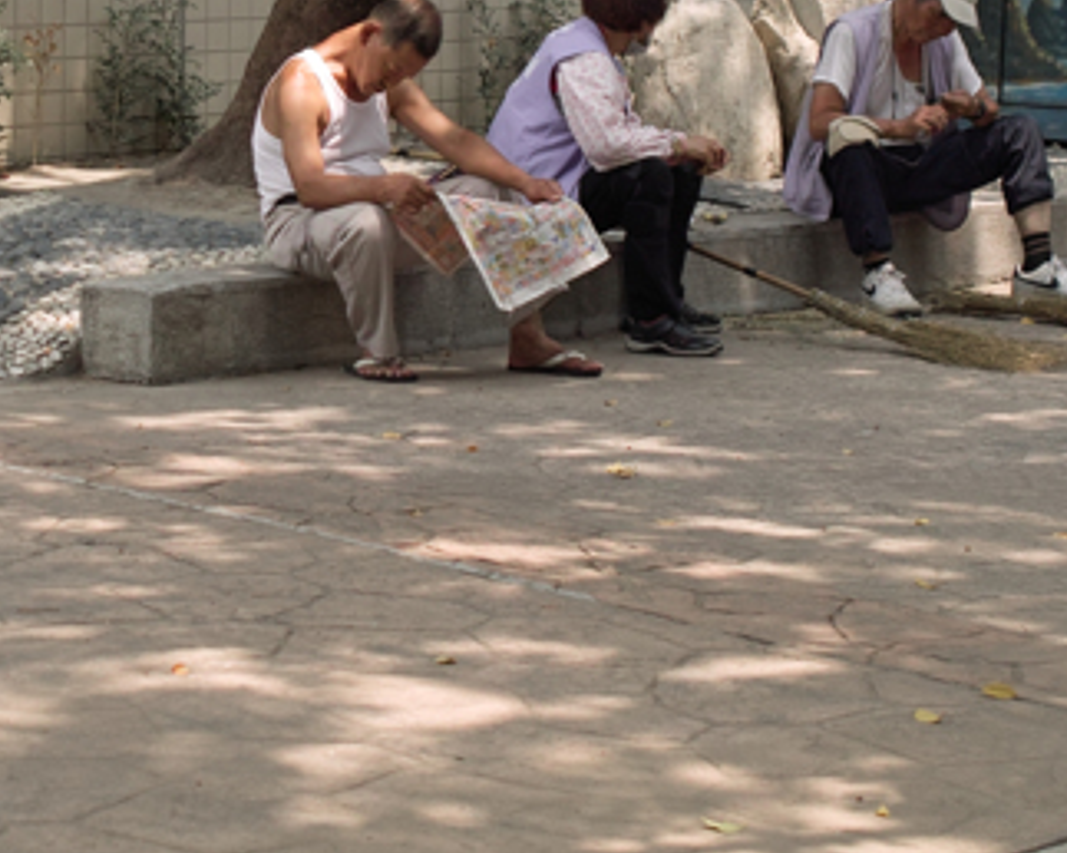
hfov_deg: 15.6
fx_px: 3850
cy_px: 63
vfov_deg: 12.5
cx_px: 172
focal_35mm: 122
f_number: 3.2
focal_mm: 24.2
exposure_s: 1/160
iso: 100
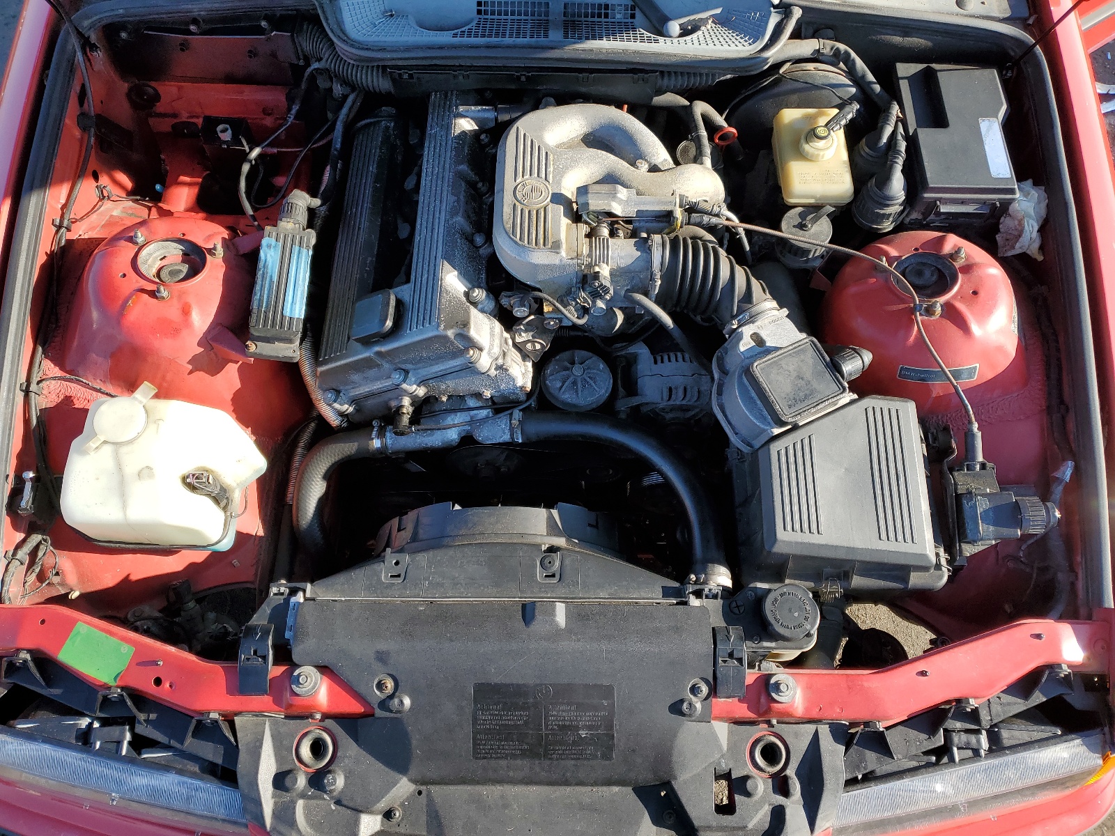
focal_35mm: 26
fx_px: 837
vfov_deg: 53.1
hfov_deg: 67.3
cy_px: 418
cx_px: 558
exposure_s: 1/909
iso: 50
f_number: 1.5
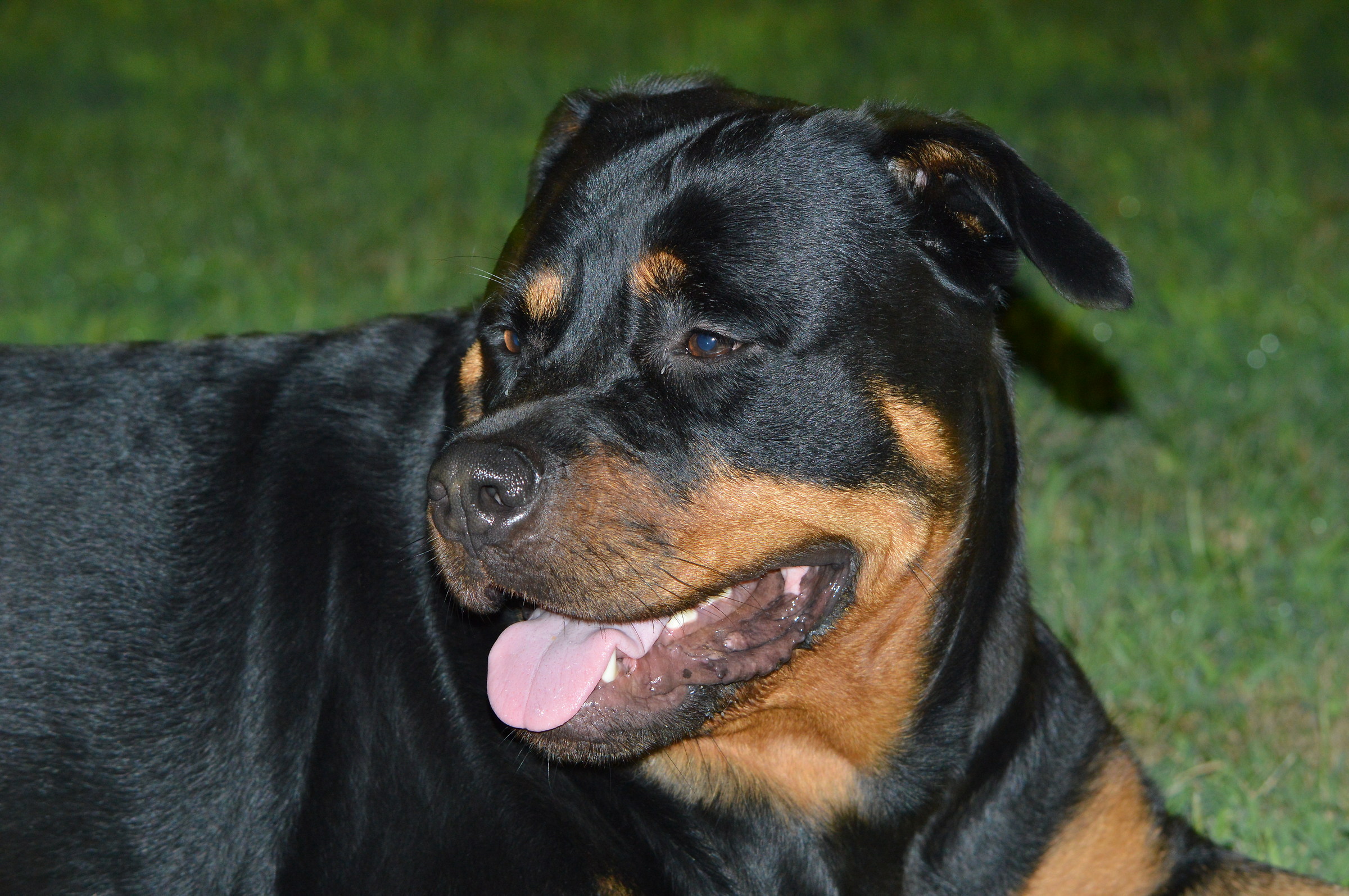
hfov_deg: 17.1
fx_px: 4492
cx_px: 674
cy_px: 448
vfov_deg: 11.4
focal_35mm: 120
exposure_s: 2
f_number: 7.1
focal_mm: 80
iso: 800
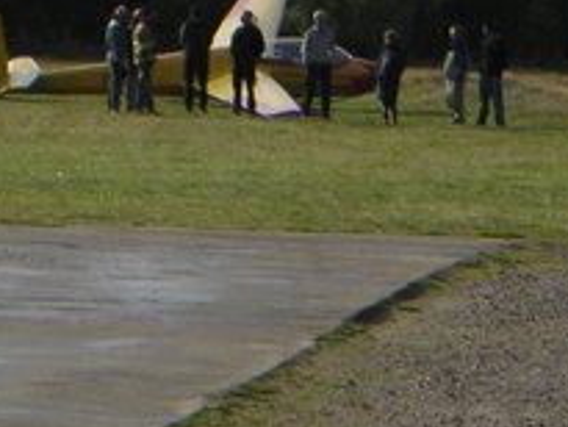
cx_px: 378
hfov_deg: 5.5
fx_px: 5927
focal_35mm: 361
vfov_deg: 4.1
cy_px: -247
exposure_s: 1/180
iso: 50
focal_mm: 17.1
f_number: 8
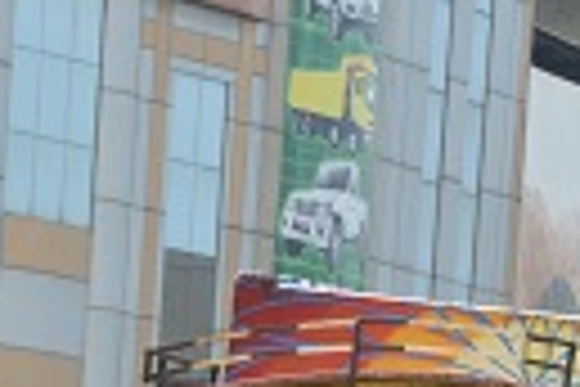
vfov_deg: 3.1
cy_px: 713
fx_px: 7023
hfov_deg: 4.7
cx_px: 445
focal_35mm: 436
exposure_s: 1/250
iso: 125
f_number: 8
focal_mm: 75
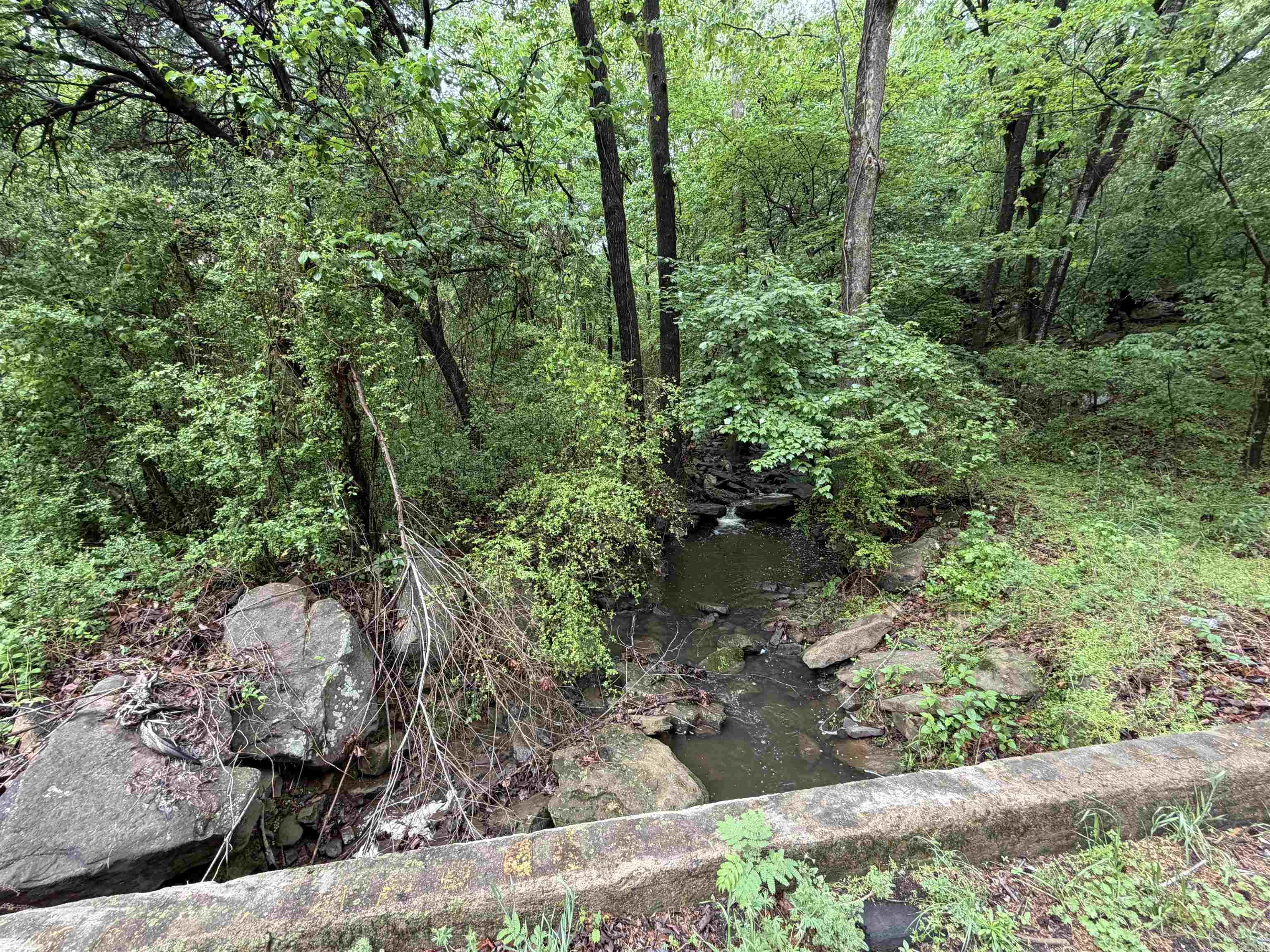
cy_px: 476
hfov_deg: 102.1
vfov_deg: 85.7
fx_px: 514
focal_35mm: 14
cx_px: 635
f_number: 2.2
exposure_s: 1/121
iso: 125
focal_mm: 2.22
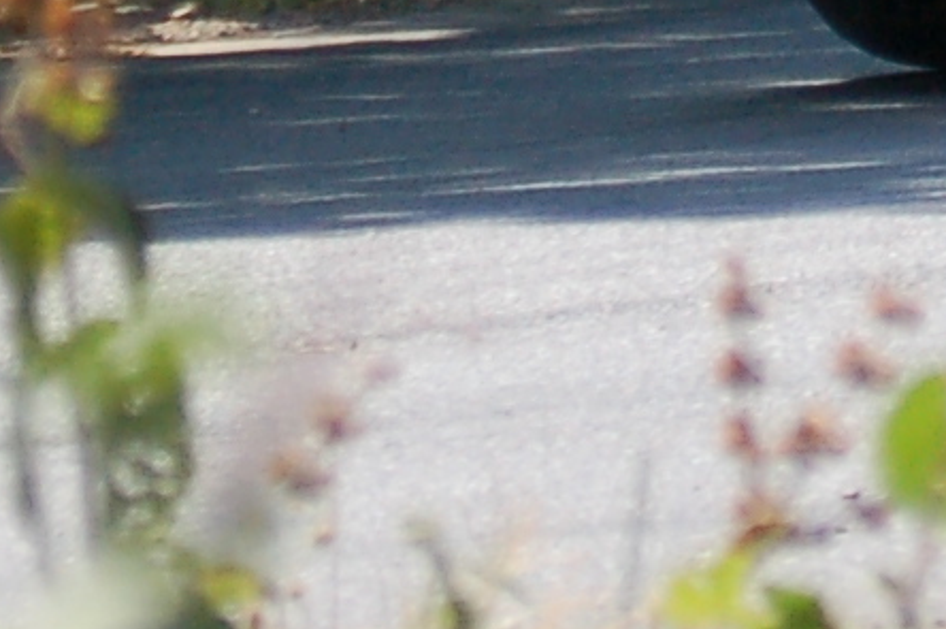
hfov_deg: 2.5
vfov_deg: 1.7
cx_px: 1609
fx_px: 21340
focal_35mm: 813
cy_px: -949
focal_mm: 80
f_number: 5.6
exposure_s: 1/1000
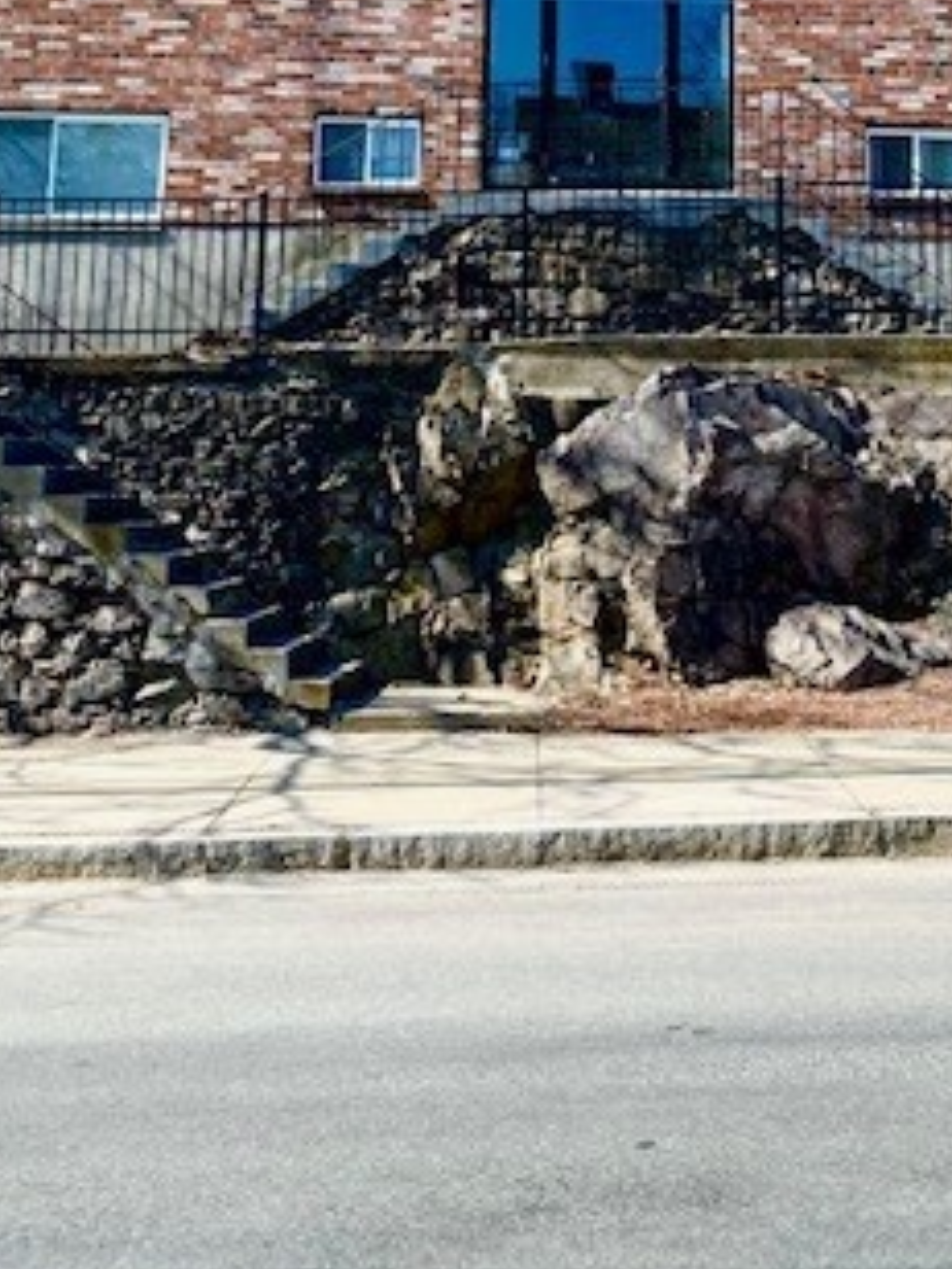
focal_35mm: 54
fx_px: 1980
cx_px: 631
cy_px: 66
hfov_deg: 26.9
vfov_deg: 33.2
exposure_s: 1/1701
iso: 32
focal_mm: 4.25
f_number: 1.8
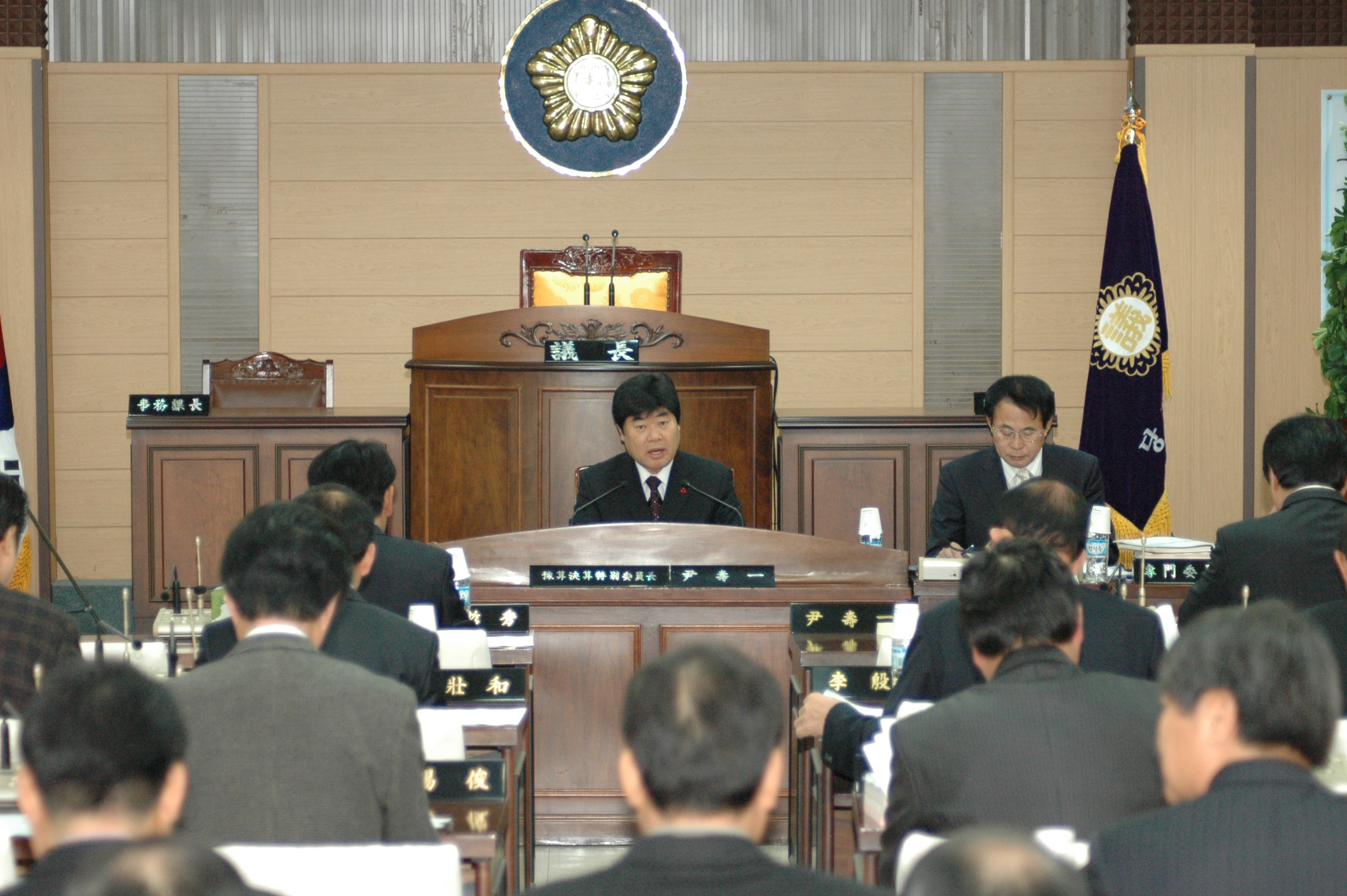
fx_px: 4766
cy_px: 448
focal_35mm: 128
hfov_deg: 16.1
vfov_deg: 10.7
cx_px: 674
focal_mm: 85
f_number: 4.2
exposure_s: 1/60
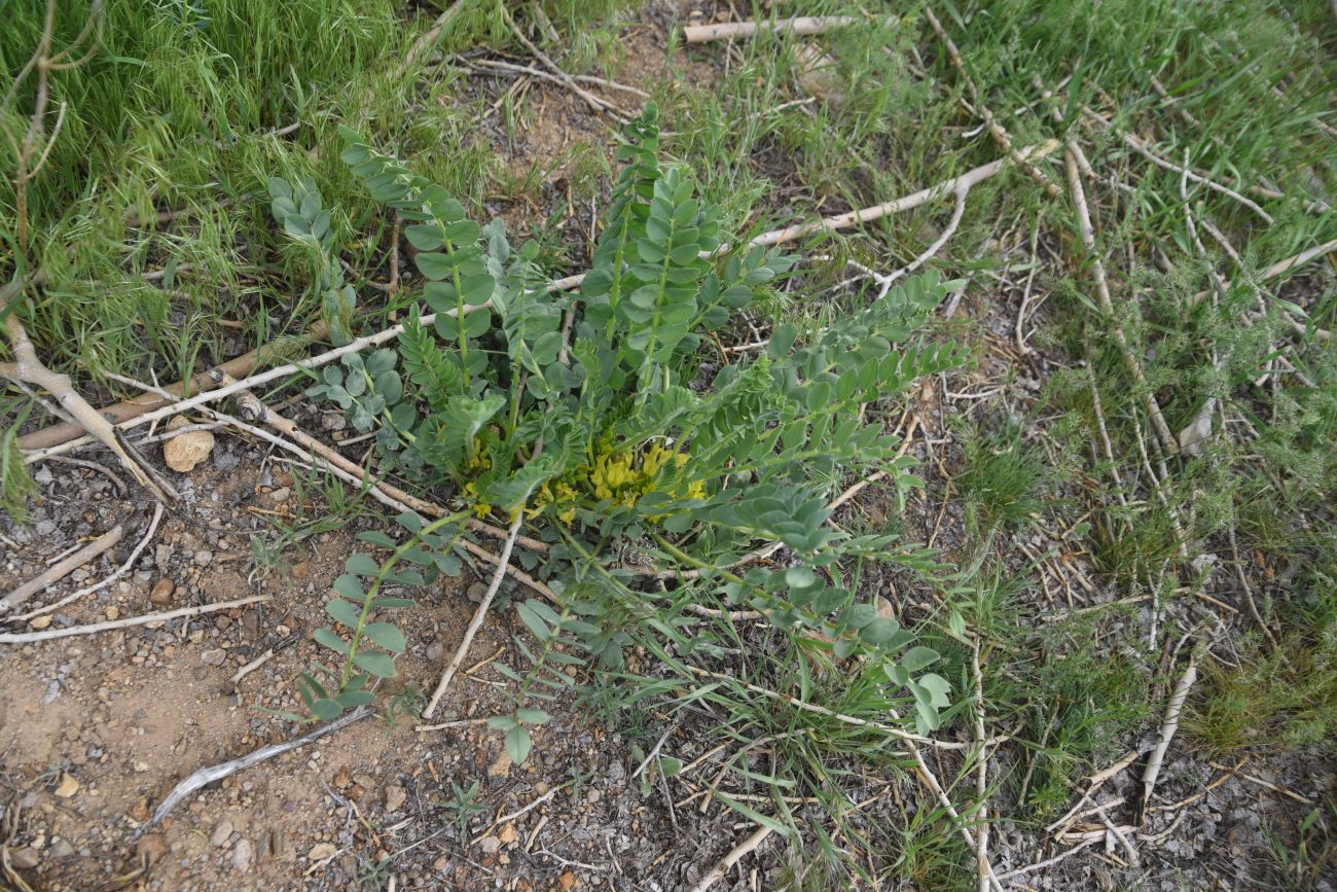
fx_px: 1188
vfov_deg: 41.1
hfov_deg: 58.7
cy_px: 446
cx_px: 668
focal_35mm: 32
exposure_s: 1/500
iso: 320
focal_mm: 32
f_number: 4.5
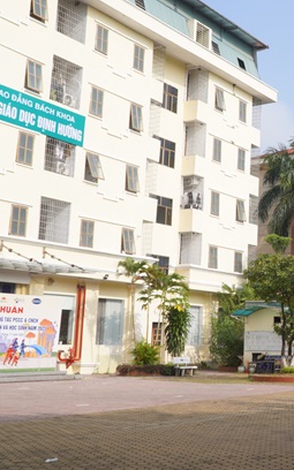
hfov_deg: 22.5
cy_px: 185
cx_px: 330
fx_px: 692
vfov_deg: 37.4
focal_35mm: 54
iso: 100
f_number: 4
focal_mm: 18
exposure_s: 1/800
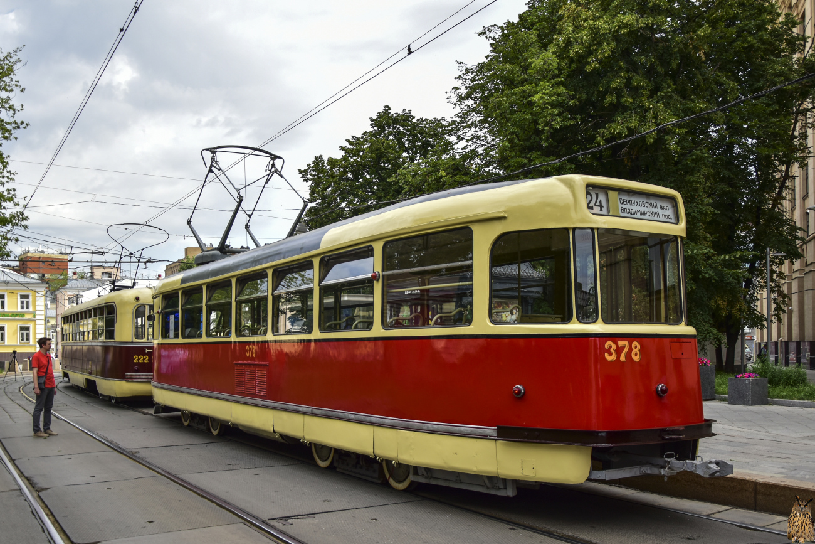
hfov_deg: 57.2
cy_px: 272
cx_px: 408
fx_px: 747
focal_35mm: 33
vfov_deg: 40.0
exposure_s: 1/640
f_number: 3.8
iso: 160
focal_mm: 22
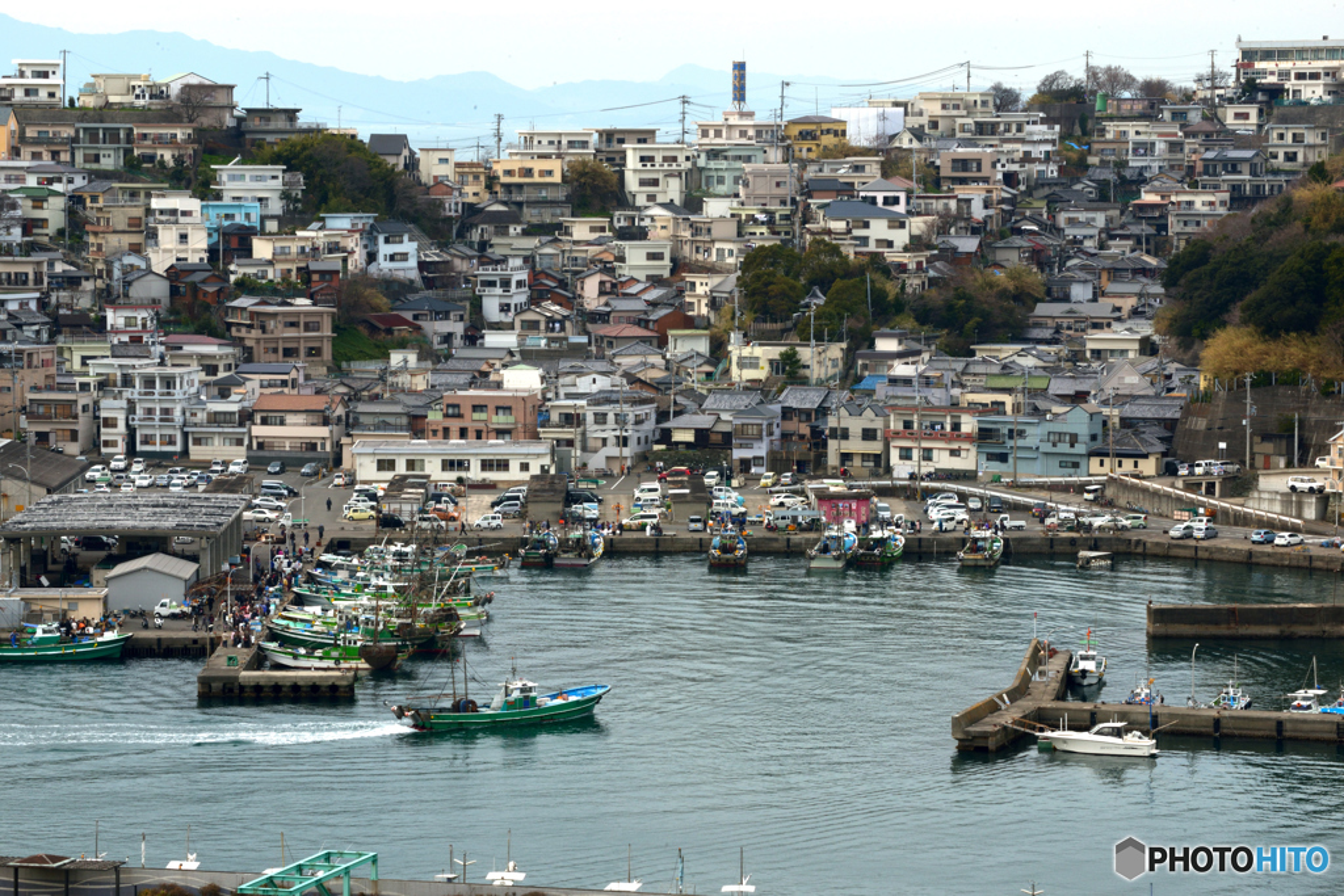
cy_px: 448
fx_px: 4667
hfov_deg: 16.4
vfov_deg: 11.0
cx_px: 672
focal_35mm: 125
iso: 200
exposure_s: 1/60
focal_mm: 125
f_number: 20
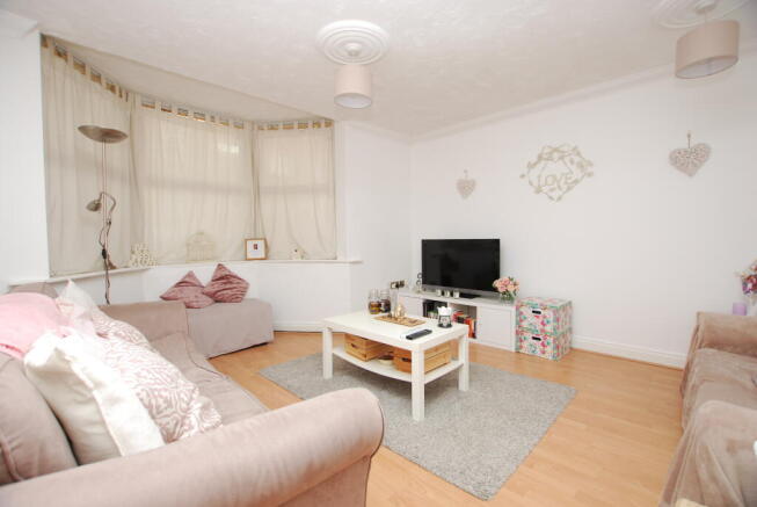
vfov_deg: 77.5
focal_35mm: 15
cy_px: 254
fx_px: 316
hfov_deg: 100.3
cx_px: 378
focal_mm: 10
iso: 100
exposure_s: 1/60
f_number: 4
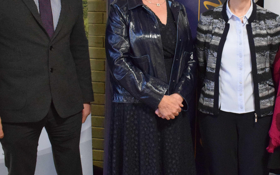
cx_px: 223
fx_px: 465
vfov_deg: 21.2
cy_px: 57
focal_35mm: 61
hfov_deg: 32.6
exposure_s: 1/60
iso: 5000
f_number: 3.5
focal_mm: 18
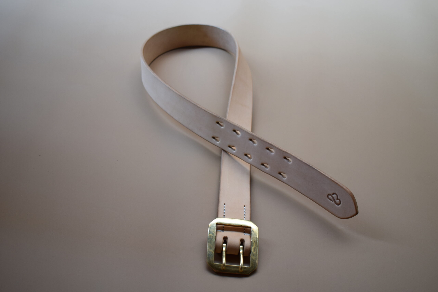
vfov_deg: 25.8
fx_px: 639
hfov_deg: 37.8
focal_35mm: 52
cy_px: 146
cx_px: 219
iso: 400
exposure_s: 1/50
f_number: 4.5
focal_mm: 35
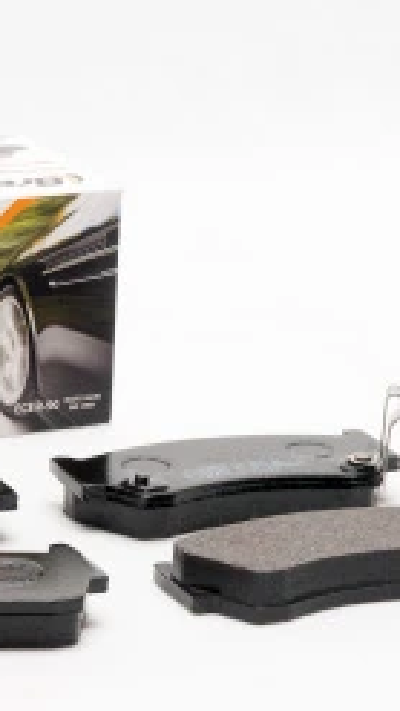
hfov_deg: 5.8
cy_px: 469
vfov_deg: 10.2
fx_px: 3964
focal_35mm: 210
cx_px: 219
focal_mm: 55
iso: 100
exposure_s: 1/200
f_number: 11
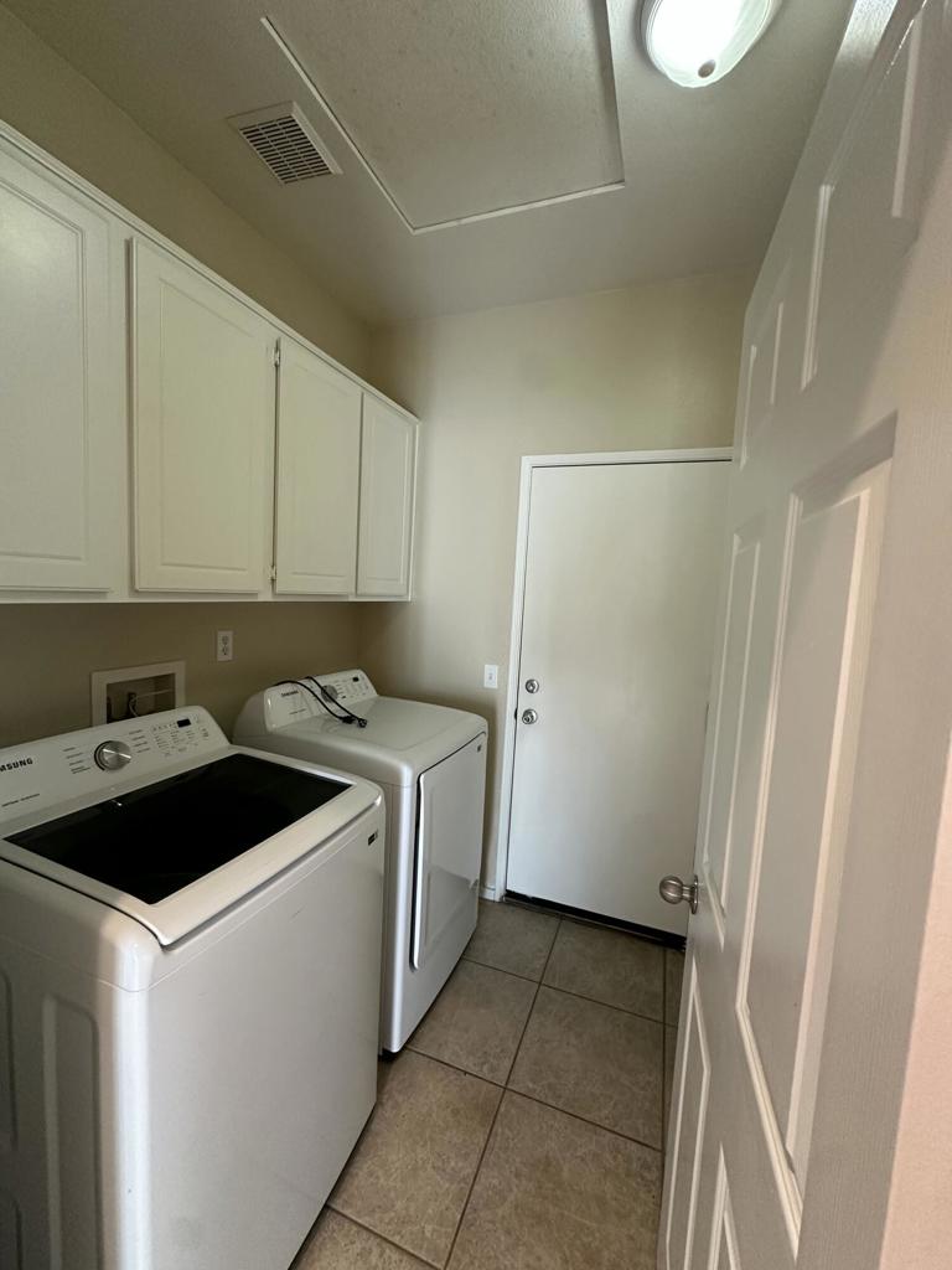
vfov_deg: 102.1
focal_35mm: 14
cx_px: 476
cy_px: 635
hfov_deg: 85.7
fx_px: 513
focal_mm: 2.22
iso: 250
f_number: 2.2
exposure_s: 1/120
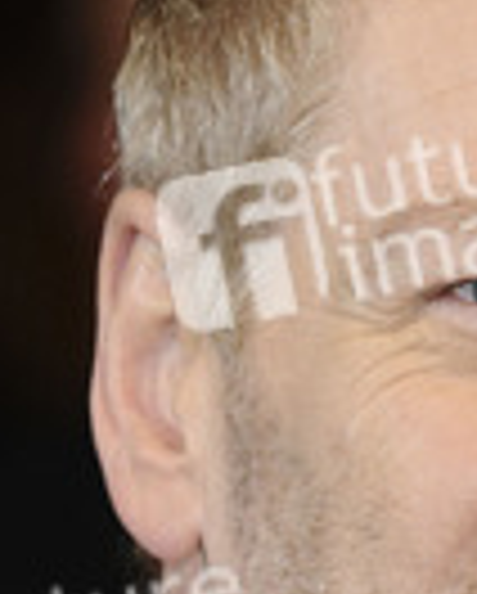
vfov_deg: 2.4
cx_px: 520
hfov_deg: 2.0
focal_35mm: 789
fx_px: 13899
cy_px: 450
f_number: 4.5
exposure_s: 1/200
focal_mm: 185
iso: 320
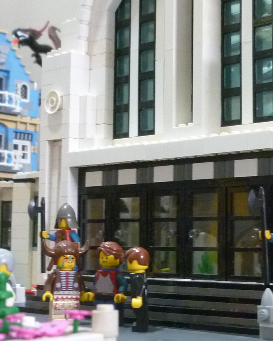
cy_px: 173
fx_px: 788
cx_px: 233
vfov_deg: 24.4
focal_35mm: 78
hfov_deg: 19.4
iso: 400
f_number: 2.8
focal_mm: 5.5
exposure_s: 1/8
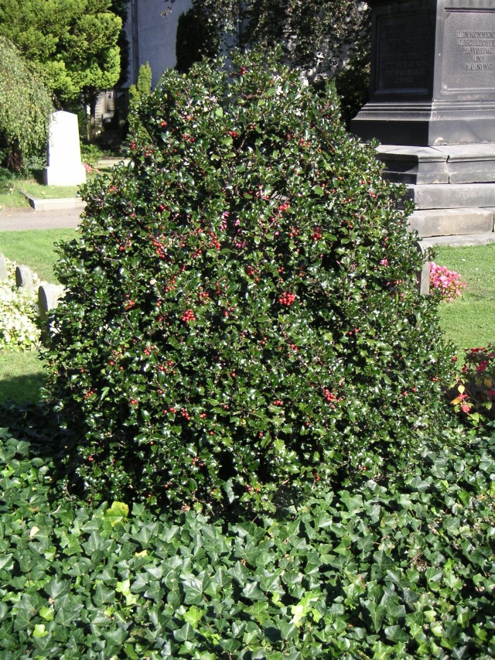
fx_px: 1048
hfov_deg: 26.6
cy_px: 330
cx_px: 248
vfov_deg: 34.9
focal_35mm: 55
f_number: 3
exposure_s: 1/350
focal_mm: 8.5
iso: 50
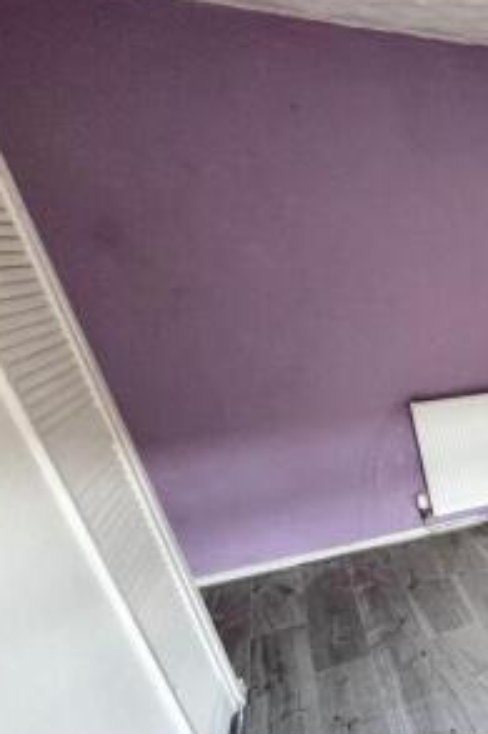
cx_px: 699
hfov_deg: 30.1
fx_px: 590
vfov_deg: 61.4
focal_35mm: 29
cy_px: 515
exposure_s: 1/99
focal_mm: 2.22
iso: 160
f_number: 2.2
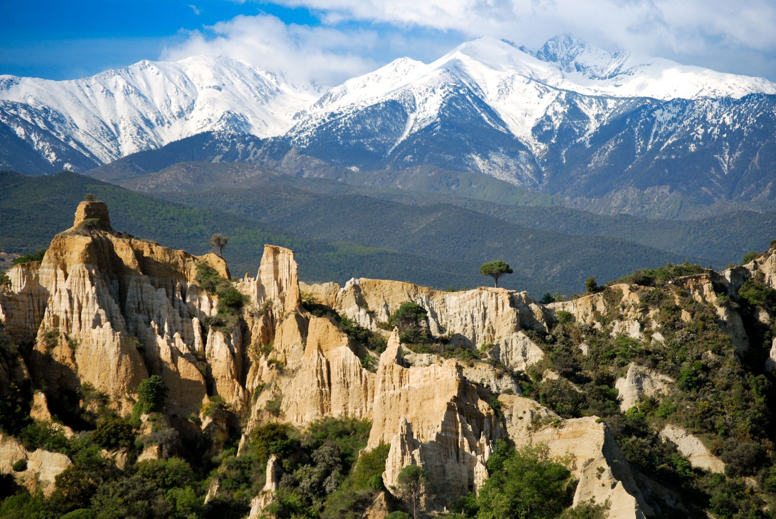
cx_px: 388
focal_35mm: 150
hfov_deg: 13.7
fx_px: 3237
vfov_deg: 9.2
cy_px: 260
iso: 200
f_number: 5
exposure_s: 1/400
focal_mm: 100
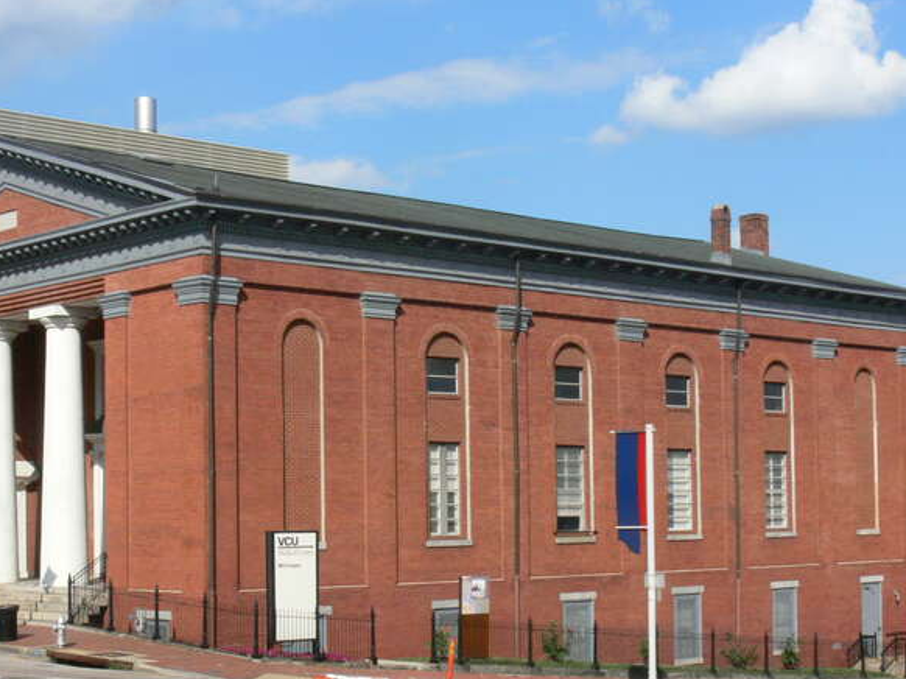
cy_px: 445
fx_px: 1727
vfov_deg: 22.2
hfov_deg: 29.4
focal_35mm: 66
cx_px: 383
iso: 200
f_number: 11
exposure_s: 1/320
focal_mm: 9.9
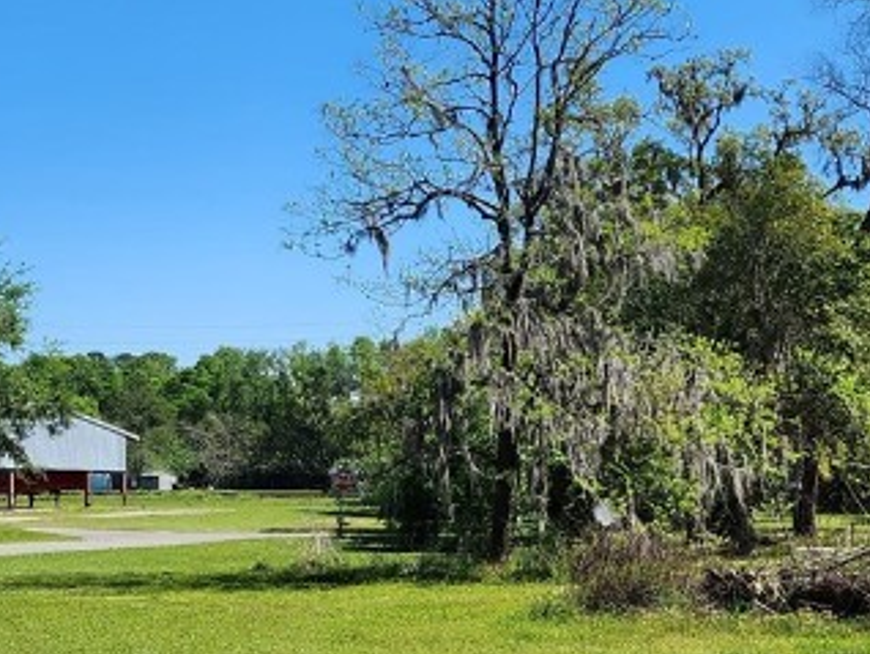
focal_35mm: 74
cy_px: 583
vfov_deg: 19.6
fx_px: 1861
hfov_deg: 26.3
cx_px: 416
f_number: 1.8
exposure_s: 1/1108
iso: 12
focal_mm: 6.4
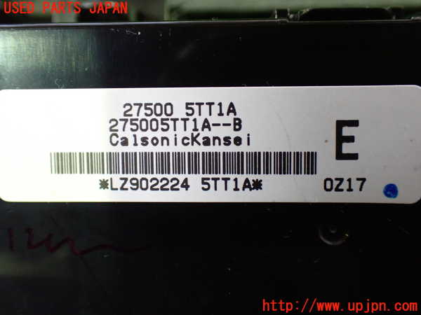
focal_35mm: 38
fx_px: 462
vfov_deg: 37.7
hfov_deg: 49.0
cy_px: 158
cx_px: 210
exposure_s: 1/40
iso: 1000
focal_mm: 6.83
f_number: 2.7
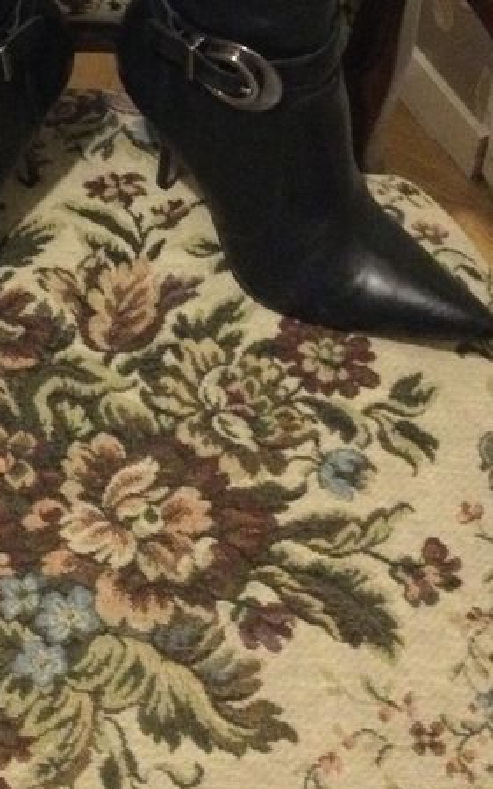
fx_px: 1570
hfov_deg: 17.8
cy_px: -49
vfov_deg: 26.3
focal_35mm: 73
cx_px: 140
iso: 800
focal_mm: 3.3
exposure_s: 1/17
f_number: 2.4
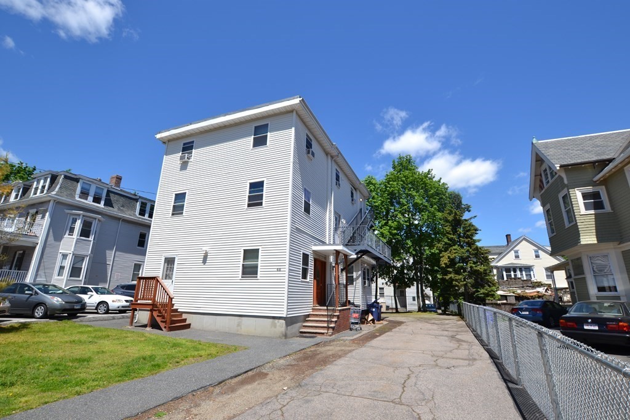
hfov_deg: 100.4
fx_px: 263
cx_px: 315
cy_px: 210
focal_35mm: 15
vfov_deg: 77.3
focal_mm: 10
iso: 100
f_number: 7.1
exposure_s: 1/200
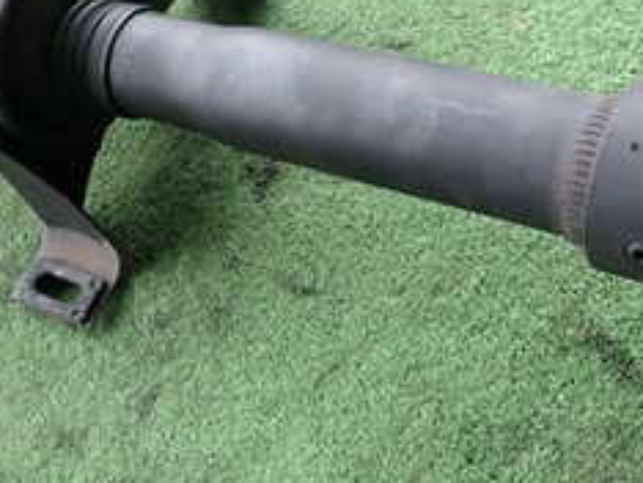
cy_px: 165
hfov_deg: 30.2
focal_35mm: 64
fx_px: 1190
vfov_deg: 22.9
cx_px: 343
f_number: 2
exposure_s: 1/125
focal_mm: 4.5
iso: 100
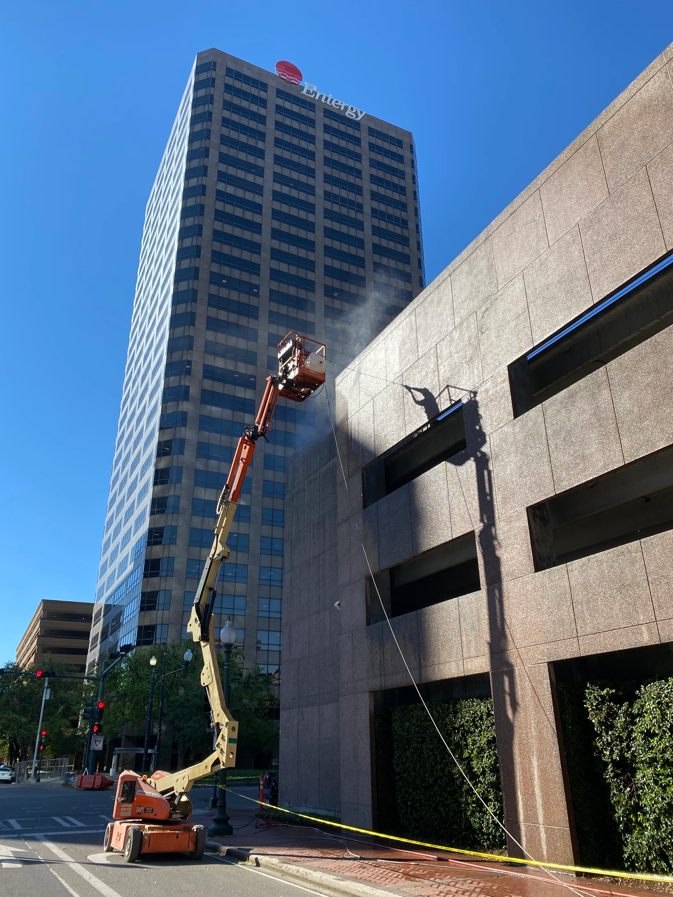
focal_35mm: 26
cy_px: 448
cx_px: 336
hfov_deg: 53.1
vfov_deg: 67.3
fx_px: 674
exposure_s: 1/1754
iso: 32
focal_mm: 4.25
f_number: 1.8
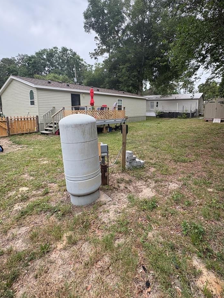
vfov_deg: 87.3
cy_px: 131
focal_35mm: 18
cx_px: 127
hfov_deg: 71.3
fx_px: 155
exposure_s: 1/401
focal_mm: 2.22
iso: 64
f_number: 2.2
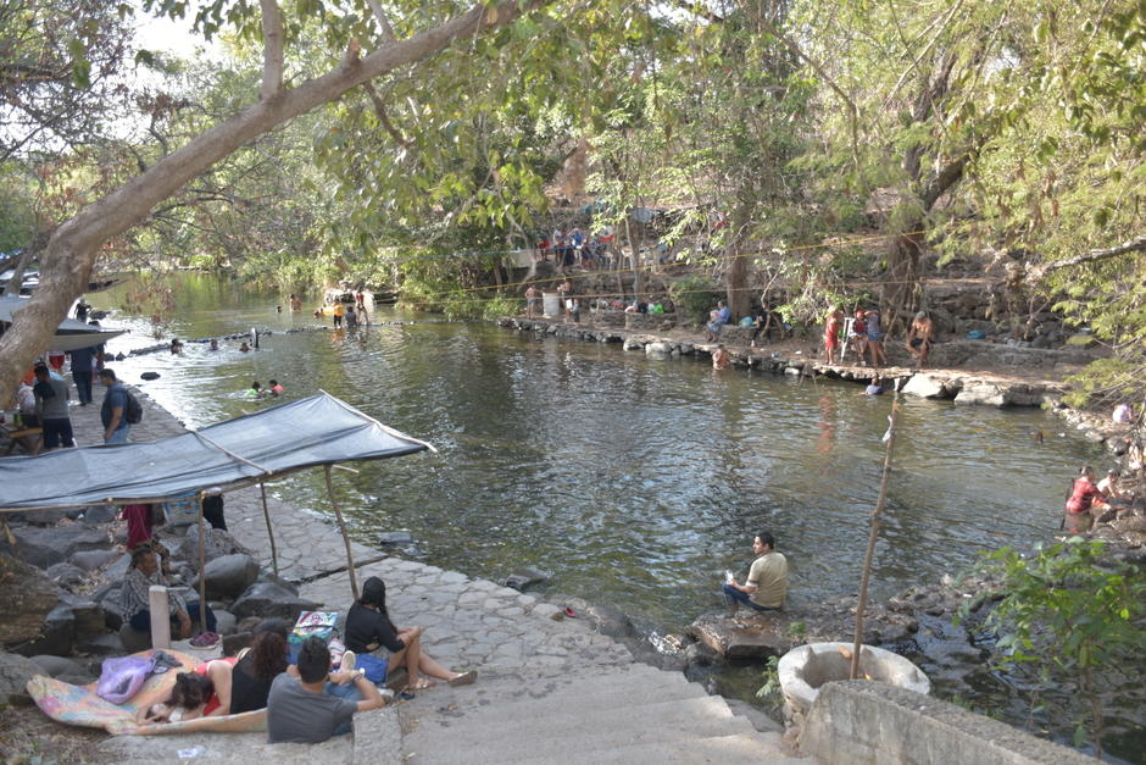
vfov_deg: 43.6
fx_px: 955
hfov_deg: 61.9
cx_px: 573
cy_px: 382
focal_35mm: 30
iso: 125
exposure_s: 1/125
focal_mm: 20
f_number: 3.5
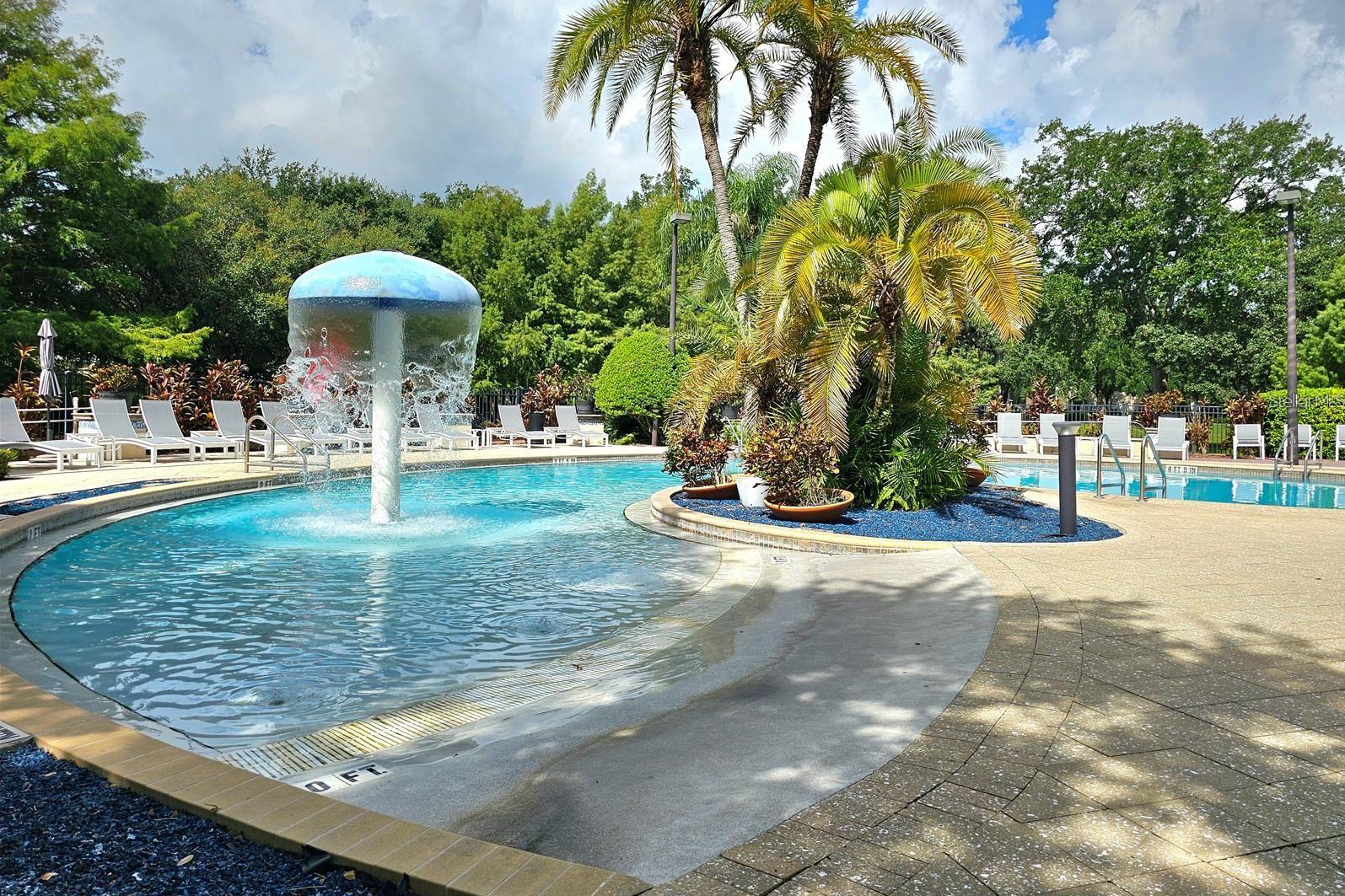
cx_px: 674
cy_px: 400
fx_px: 897
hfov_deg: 73.7
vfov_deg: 53.0
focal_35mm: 24
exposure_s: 1/1250
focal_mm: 6.3
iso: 10
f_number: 1.7
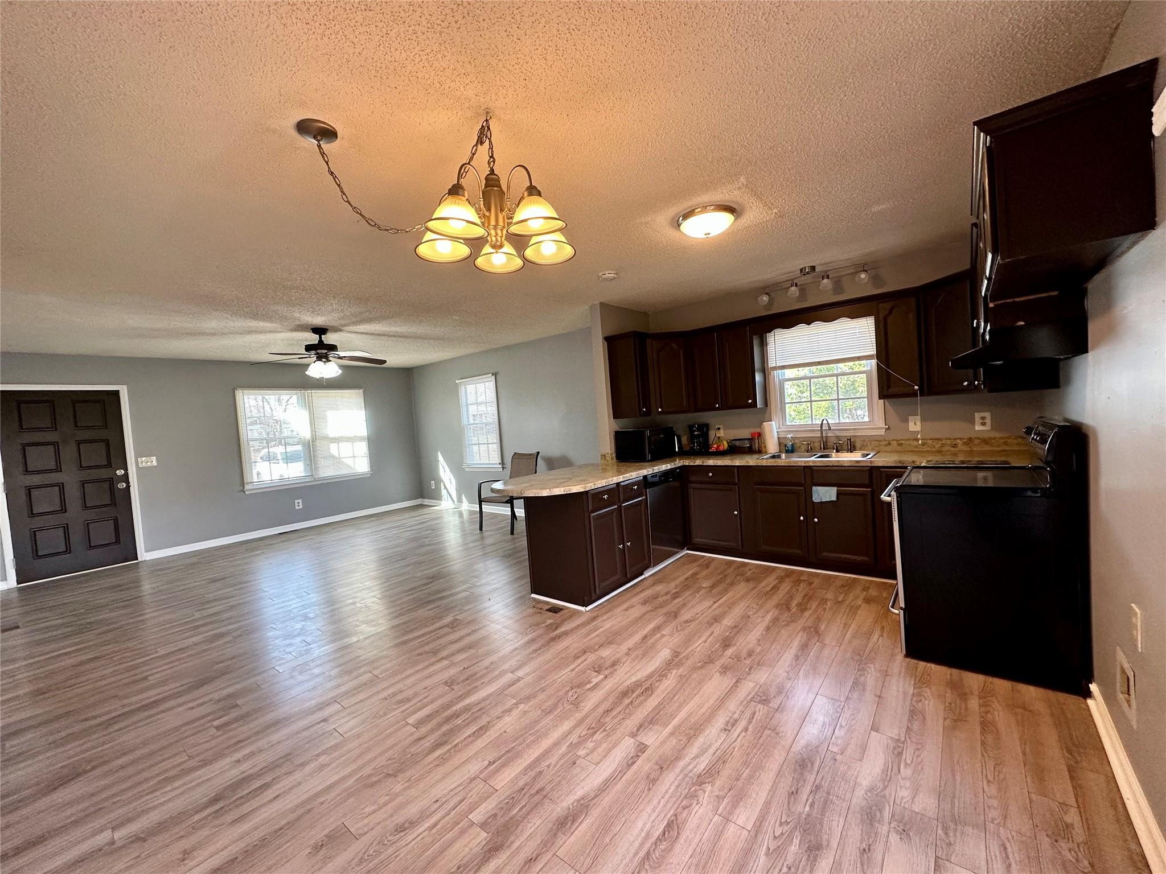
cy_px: 437
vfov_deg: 85.7
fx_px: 472
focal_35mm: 14
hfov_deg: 102.1
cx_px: 583
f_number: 2.2
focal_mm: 2.22
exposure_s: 1/120
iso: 200
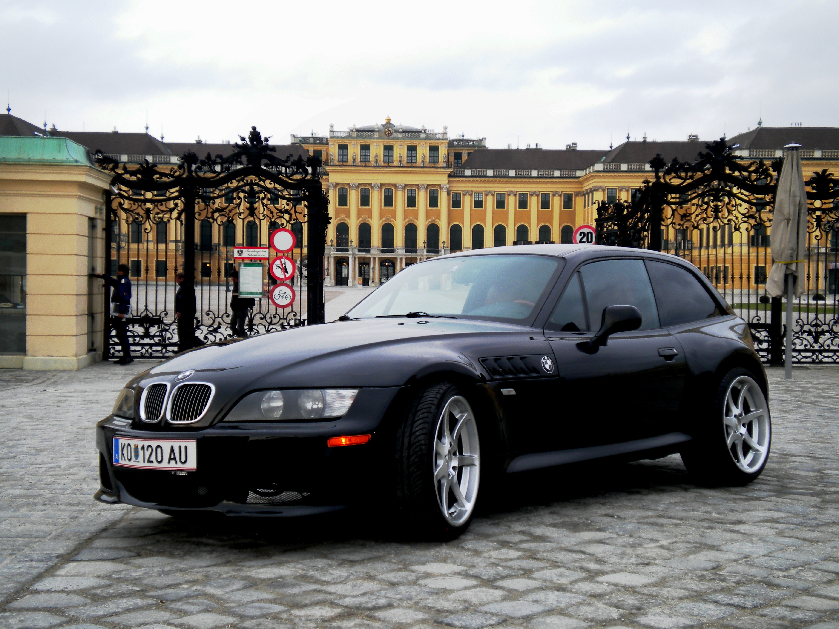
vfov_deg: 28.0
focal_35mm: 52
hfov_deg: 36.8
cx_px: 420
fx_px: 1260
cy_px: 314
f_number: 3.9
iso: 80
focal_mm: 9.3
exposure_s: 1/98.2
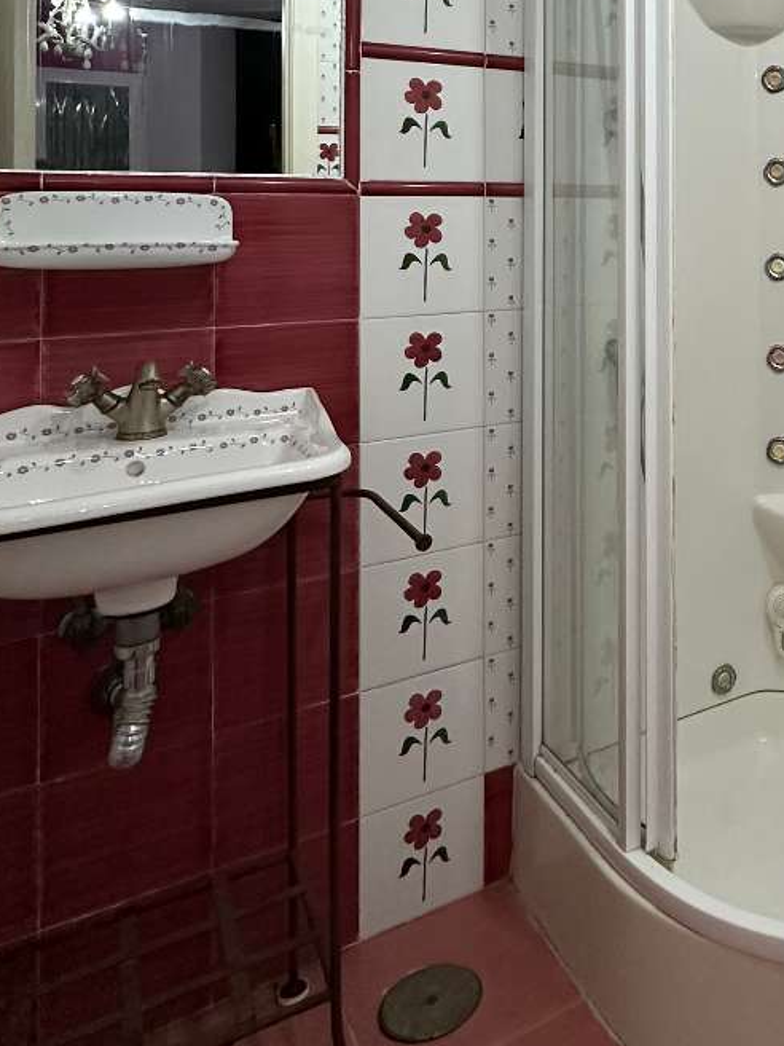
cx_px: 809
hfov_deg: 38.5
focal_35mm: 32
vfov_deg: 52.9
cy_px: 201
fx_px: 966
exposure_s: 1/100
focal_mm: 2.22
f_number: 2.2
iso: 250
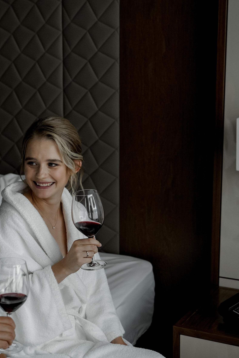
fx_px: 657
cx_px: 49
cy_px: 192
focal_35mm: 66
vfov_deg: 30.5
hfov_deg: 20.4
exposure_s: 1/320
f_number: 2.8
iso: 1250
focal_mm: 41
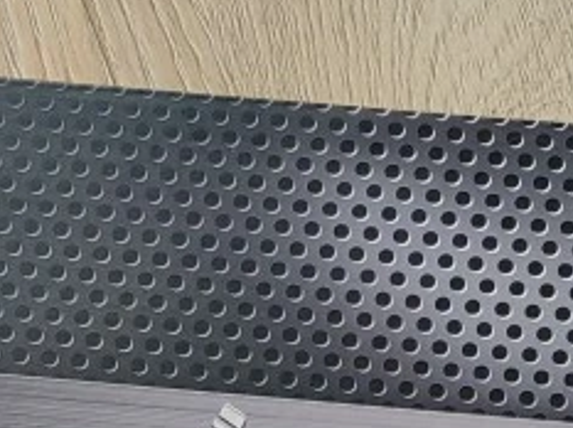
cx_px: 253
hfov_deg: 14.0
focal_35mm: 141
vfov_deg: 10.1
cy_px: 684
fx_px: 2330
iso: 250
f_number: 1.8
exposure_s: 1/33.3
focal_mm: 5.54
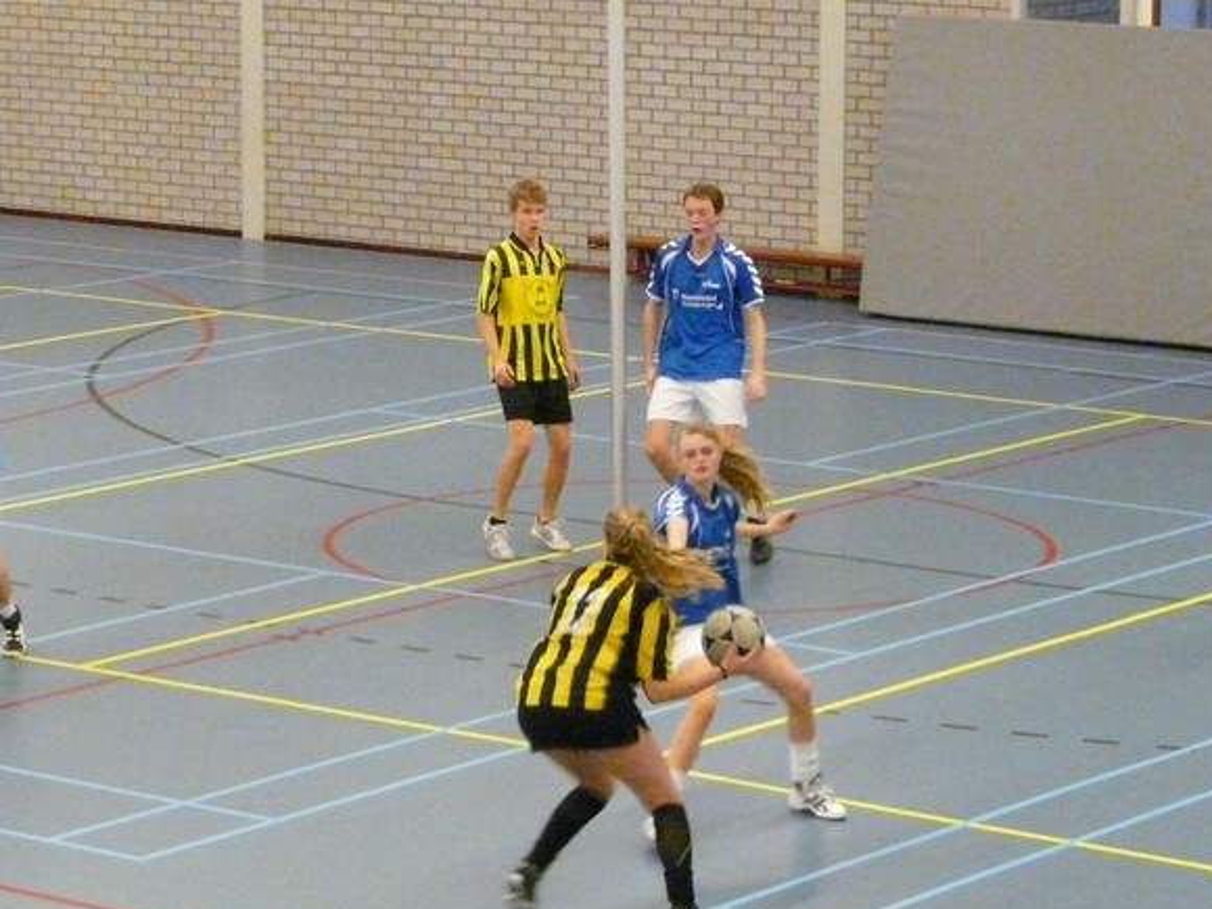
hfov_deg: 13.8
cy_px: 265
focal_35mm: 143
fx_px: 5007
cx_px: 435
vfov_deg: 10.4
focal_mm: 13.3
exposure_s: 1/60
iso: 1000
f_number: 3.2
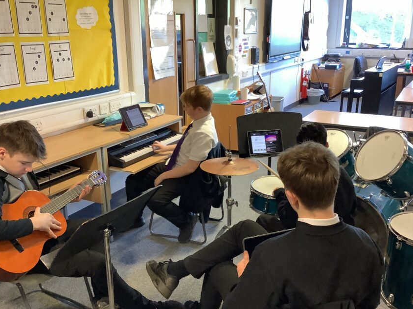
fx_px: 430
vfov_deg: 39.6
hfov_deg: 51.4
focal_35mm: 36
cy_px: 176
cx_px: 209
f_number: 2.4
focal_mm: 3.3
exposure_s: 1/50
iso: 250
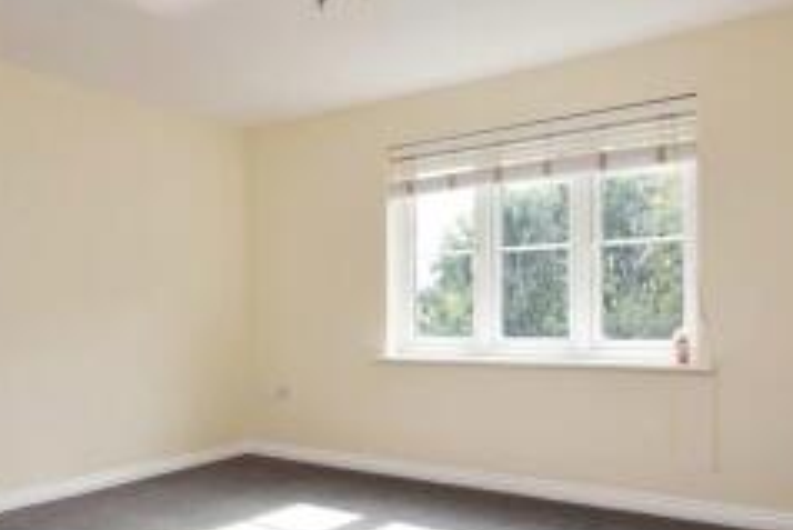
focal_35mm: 30
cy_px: 308
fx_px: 661
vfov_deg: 43.5
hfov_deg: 60.9
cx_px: 290
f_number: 5.6
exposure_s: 1/125
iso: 110
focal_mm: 10
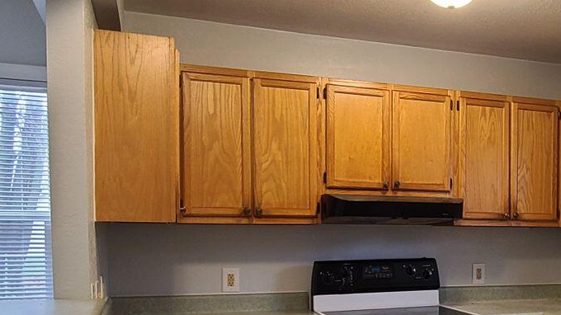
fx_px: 595
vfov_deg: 28.9
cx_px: 417
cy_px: 258
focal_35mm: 40
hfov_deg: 48.6
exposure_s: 1/60
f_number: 2.2
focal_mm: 2.2
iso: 200
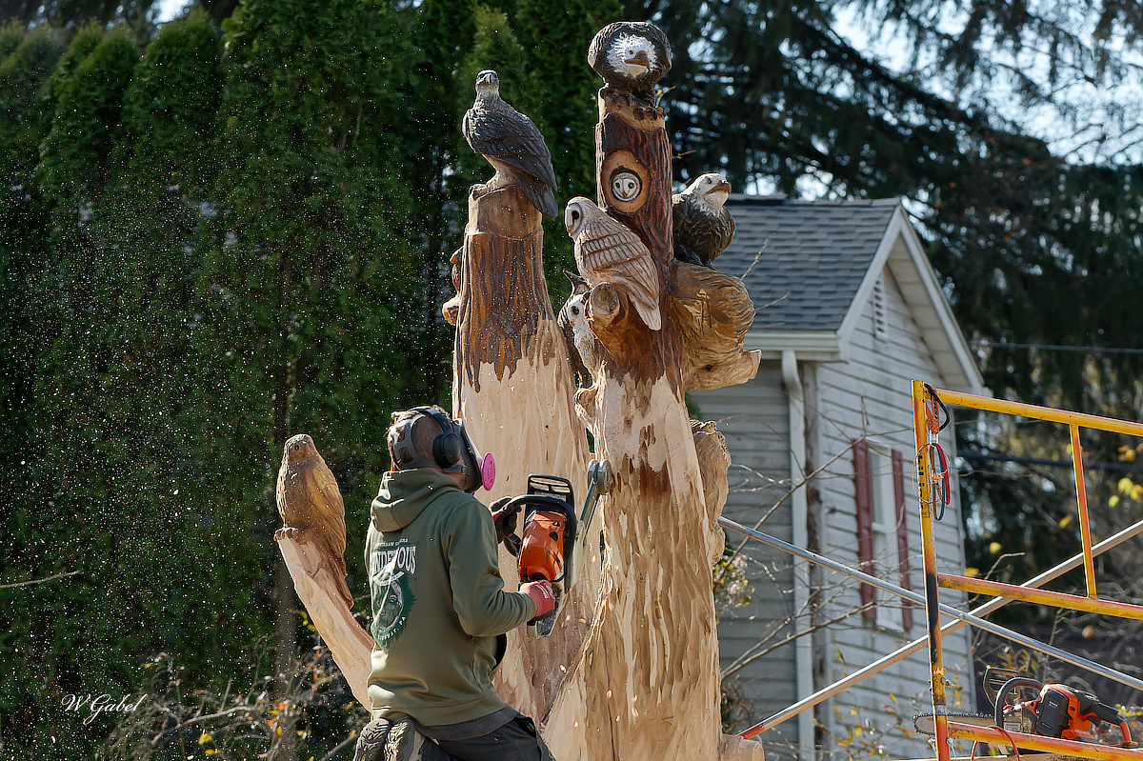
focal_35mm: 330
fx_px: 10473
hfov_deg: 6.2
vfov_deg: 4.2
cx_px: 572
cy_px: 380
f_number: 8
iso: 2200
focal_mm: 220
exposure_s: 1/2000
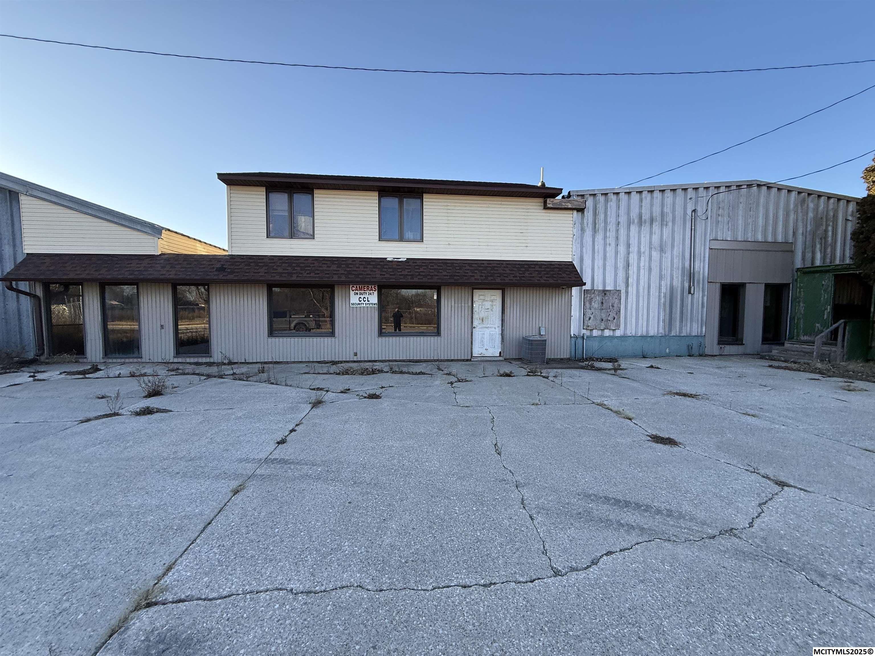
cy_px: 328
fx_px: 354
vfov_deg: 85.7
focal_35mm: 14
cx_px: 438
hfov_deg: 102.1
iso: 64
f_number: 2.2
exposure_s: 1/451
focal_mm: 2.22
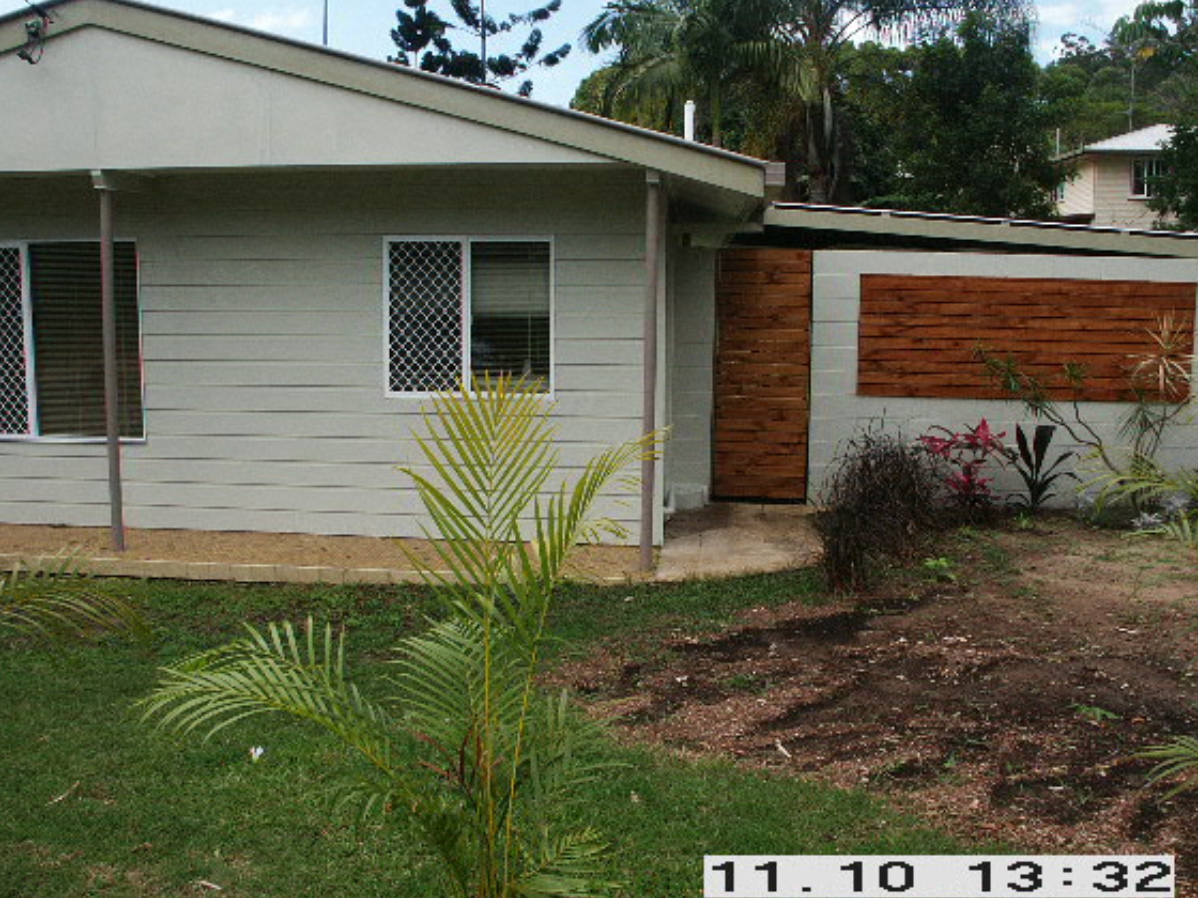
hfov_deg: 56.8
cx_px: 597
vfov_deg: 44.1
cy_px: 406
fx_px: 1107
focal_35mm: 32
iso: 100
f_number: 8
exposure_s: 1/180
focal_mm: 7.21
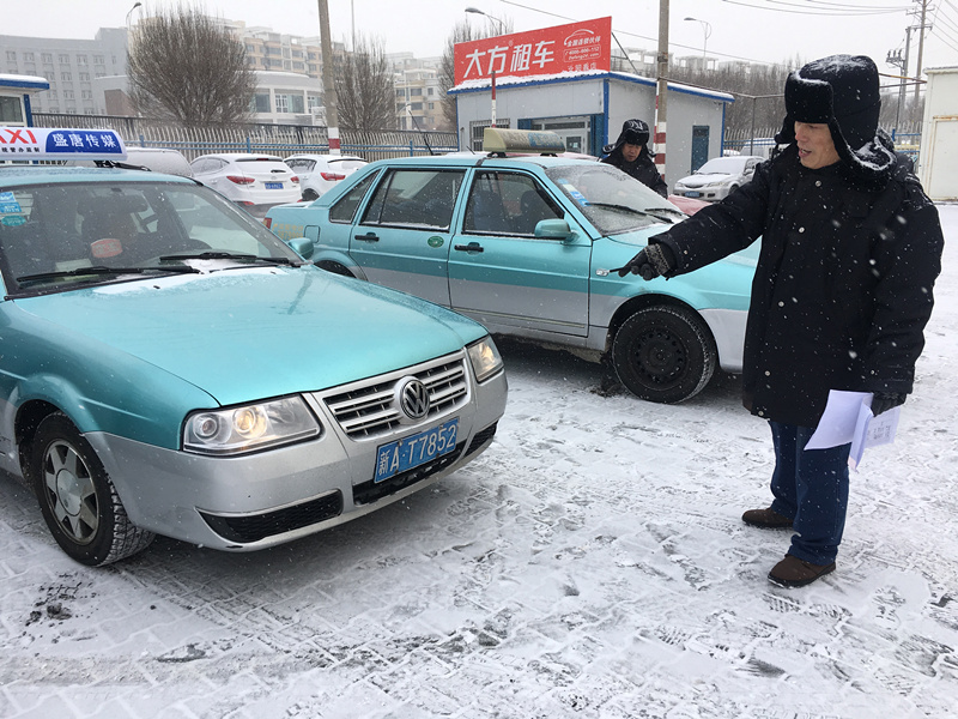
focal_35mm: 29
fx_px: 803
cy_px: 360
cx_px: 479
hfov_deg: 61.7
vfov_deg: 48.2
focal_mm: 4.15
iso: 25
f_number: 2.2
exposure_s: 1/561
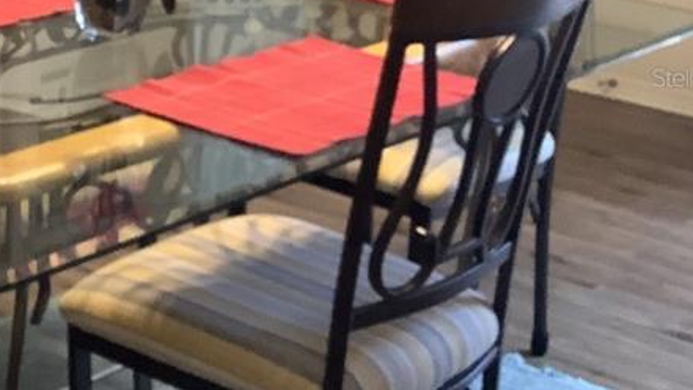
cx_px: 57
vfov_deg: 13.1
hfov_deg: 22.5
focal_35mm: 92
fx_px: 1690
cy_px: 77
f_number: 2.4
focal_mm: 3.3
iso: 160
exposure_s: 1/60
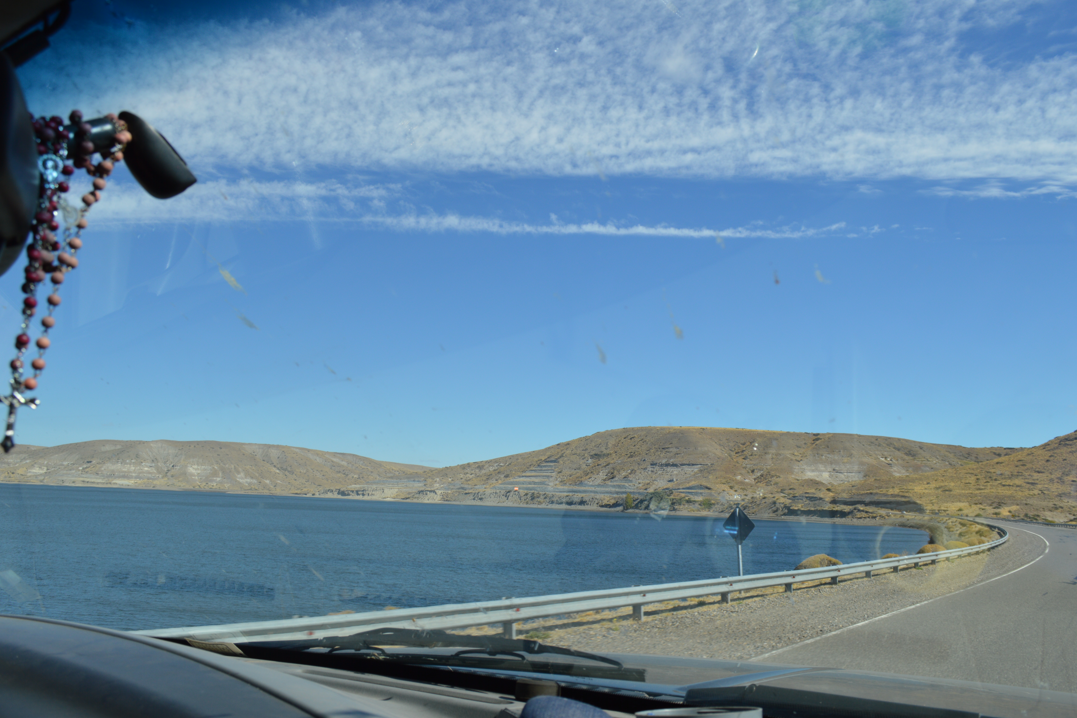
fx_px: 838
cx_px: 535
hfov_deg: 65.5
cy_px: 348
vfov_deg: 46.4
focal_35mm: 28
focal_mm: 18
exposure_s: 1/250
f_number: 8
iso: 100
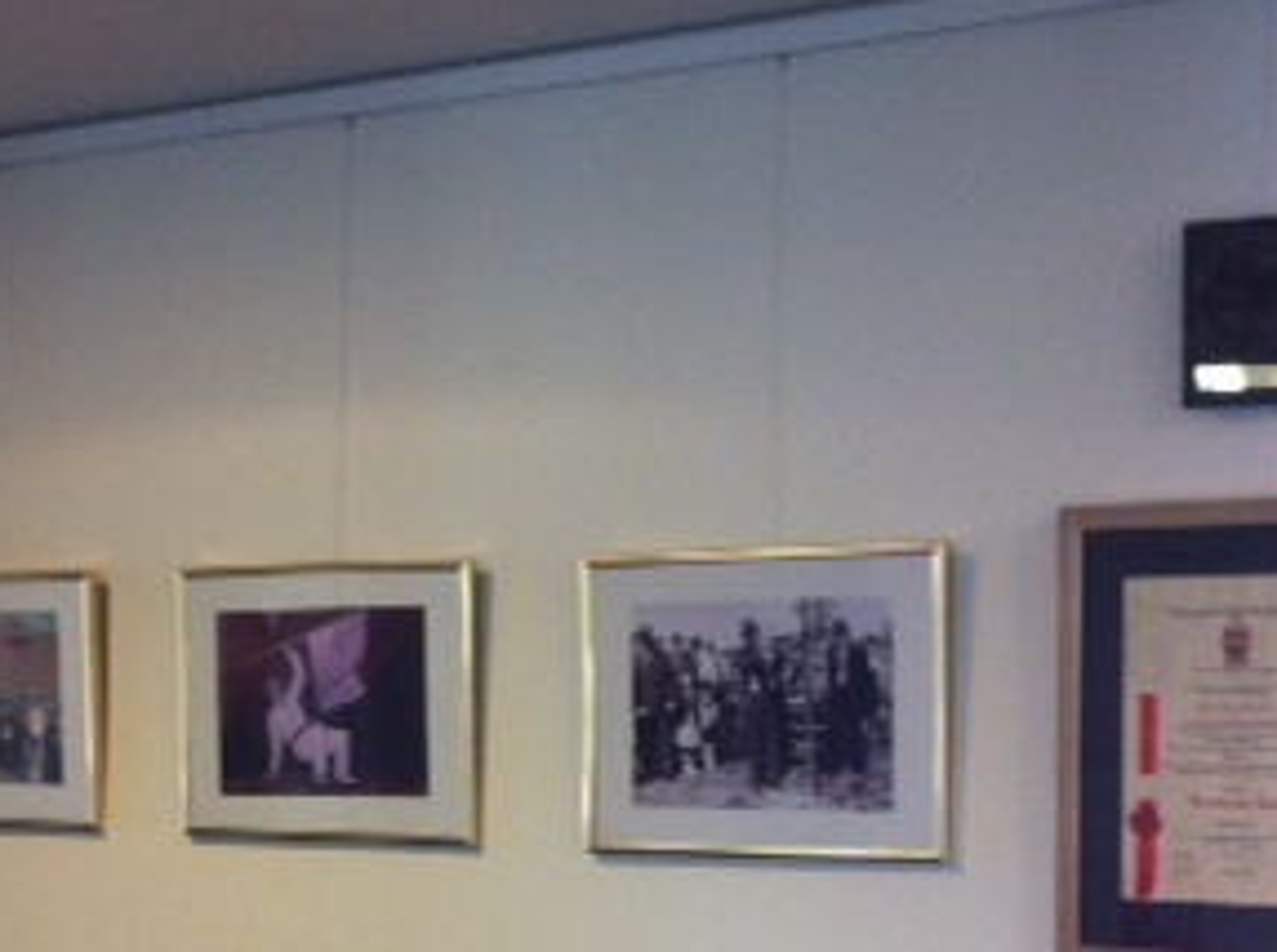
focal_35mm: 78
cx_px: 476
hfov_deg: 25.0
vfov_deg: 18.7
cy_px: 734
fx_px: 2871
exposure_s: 1/15
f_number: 2.8
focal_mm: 3.85
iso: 100
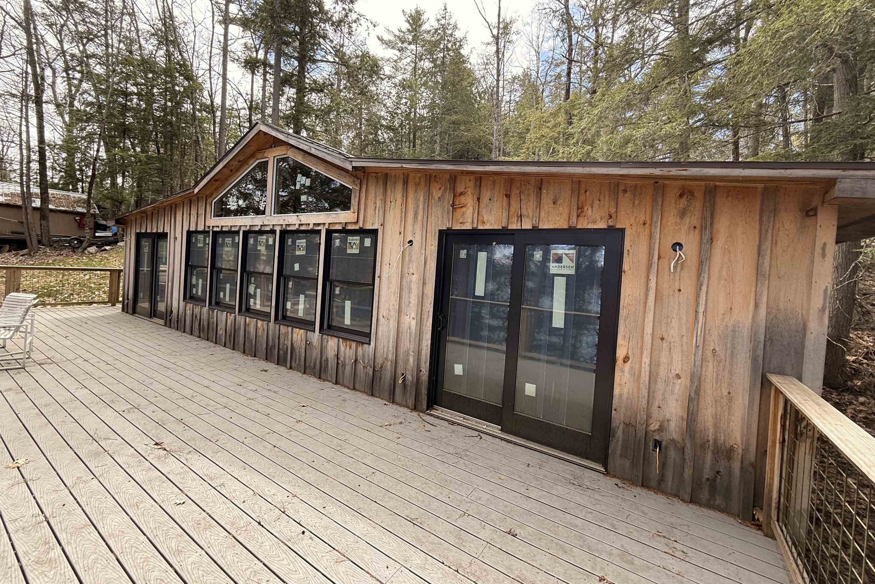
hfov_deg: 100.4
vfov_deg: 77.2
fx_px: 365
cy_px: 274
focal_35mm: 15
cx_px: 429
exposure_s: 1/216
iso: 50
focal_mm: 2.22
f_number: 2.2
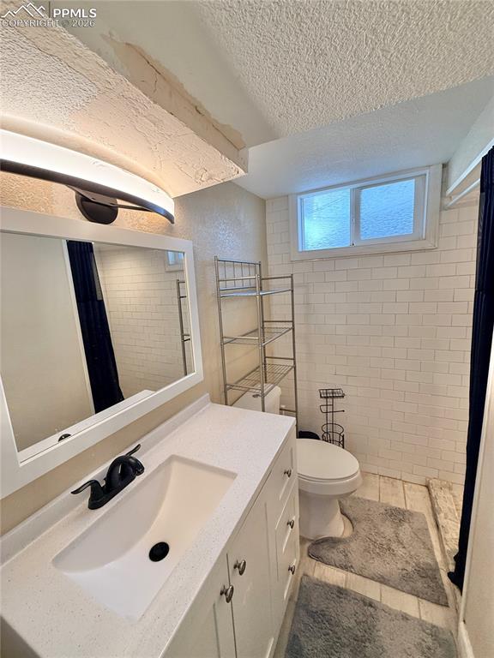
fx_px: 266
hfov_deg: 85.7
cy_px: 329
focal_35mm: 14
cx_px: 247
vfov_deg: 102.1
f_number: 2.2
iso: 160
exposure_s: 1/120
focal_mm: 2.22
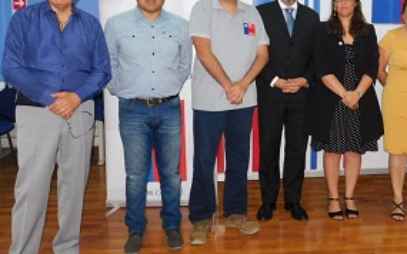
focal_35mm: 41
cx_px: 277
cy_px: 67
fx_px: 455
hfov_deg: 47.3
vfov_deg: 30.8
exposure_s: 1/30
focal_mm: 4
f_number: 3
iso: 200
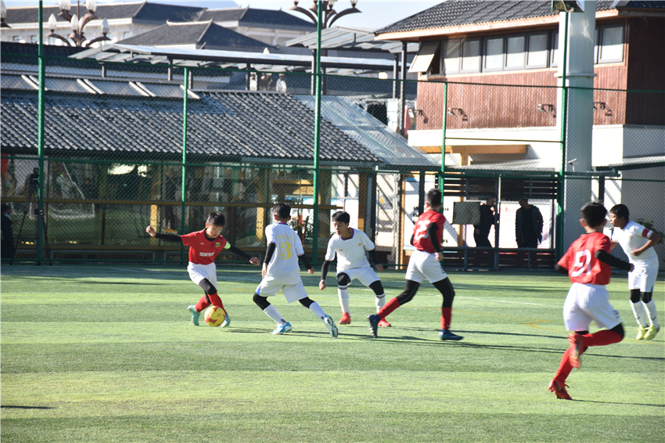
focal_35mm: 150
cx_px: 332
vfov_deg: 9.1
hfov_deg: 13.7
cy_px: 222
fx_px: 2770
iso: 100
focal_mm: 100
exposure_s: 1/200
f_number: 6.3
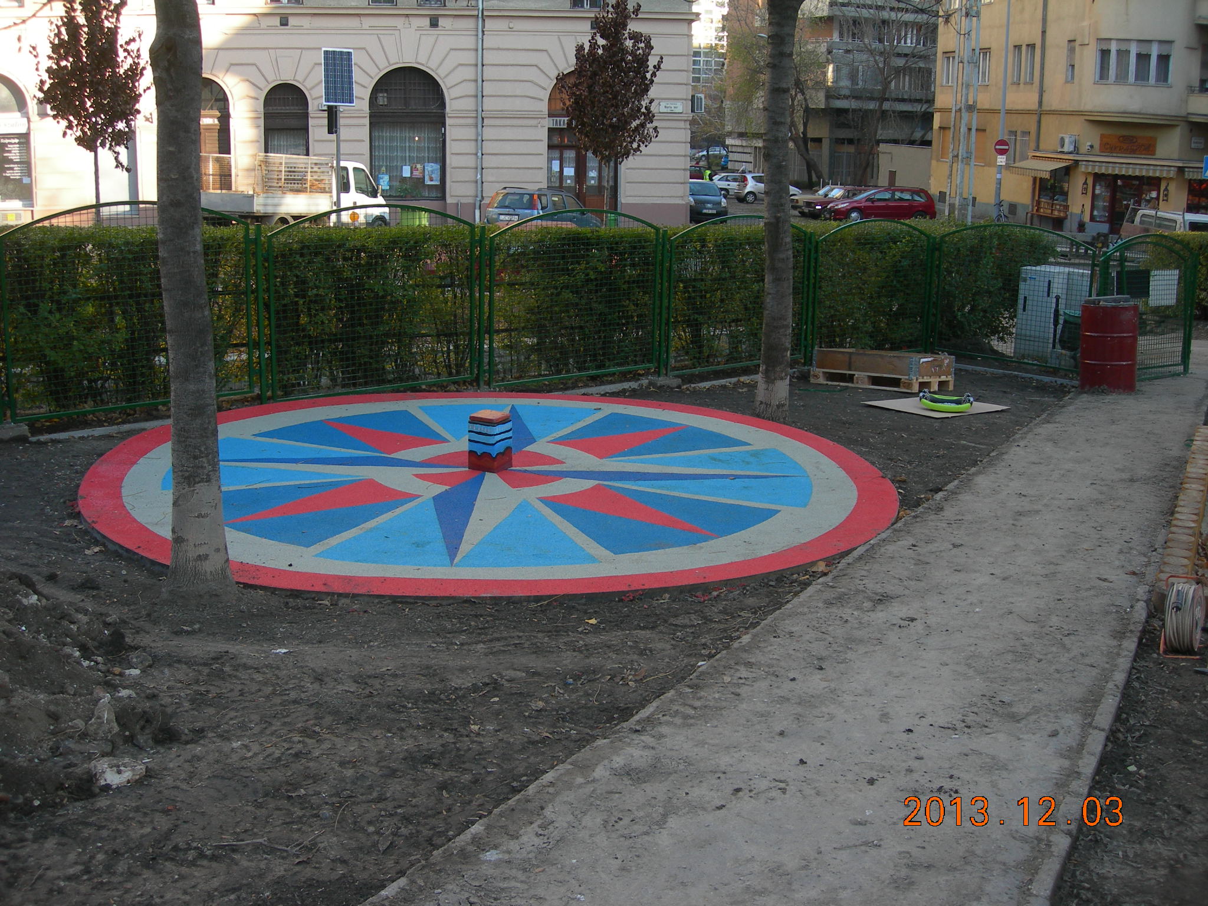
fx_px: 1326
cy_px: 453
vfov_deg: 37.7
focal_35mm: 38
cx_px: 604
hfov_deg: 49.0
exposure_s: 1/124
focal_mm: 7.8
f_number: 2.8
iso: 50
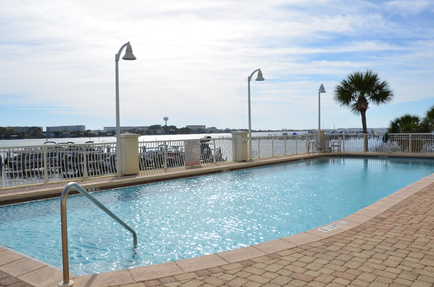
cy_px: 144
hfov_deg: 59.6
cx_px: 217
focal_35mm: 32
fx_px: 379
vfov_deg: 41.5
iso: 100
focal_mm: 21
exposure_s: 1/320
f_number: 9
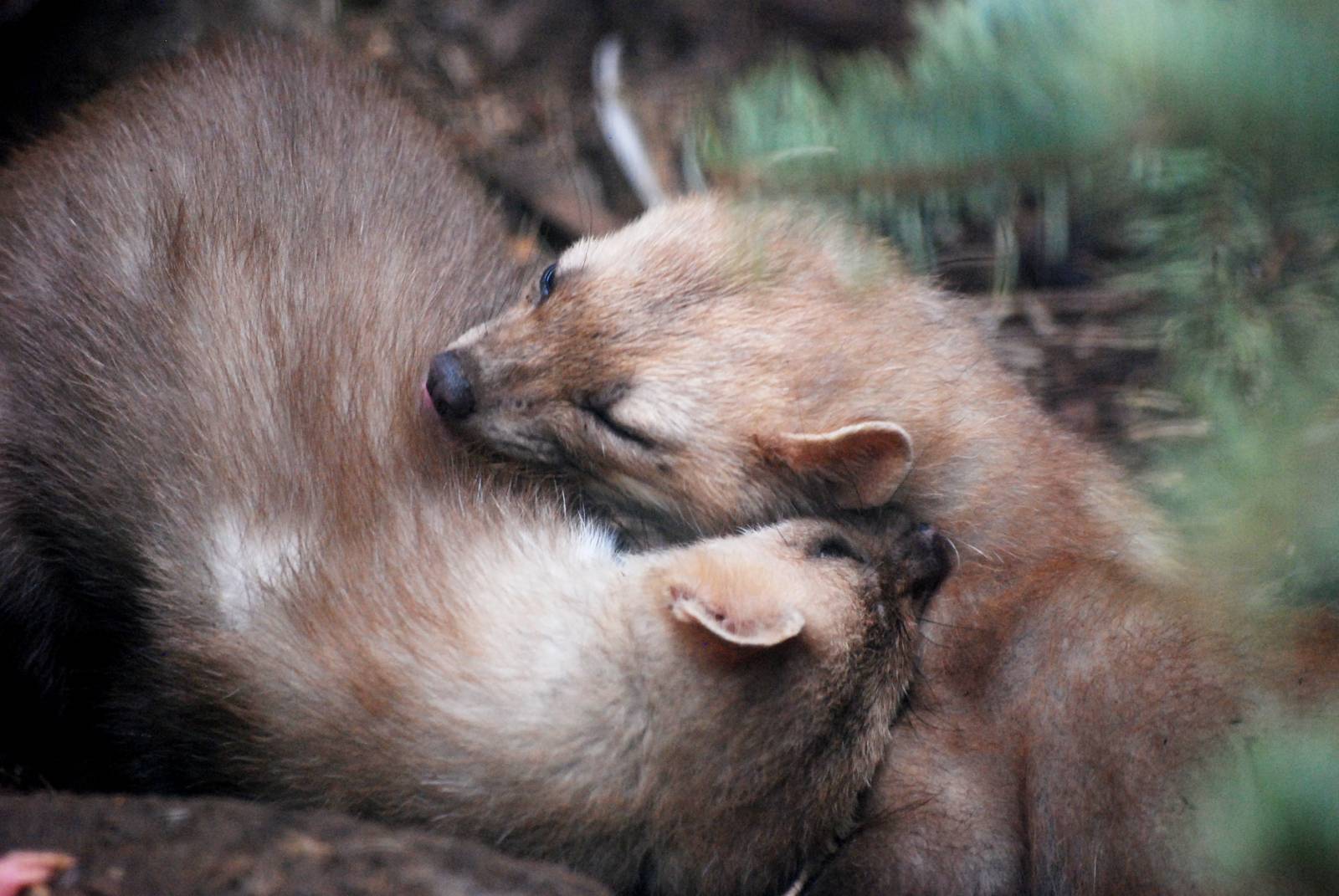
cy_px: 448
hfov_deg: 5.7
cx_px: 670
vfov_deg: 3.8
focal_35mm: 360
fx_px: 13406
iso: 1000
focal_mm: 240
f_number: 5.3
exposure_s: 1/160
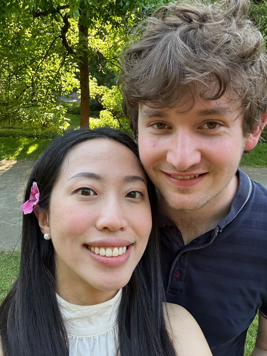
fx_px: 309
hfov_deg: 46.8
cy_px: 178
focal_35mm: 30
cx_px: 134
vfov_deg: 60.0
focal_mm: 2.69
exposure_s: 1/121
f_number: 1.9
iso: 50
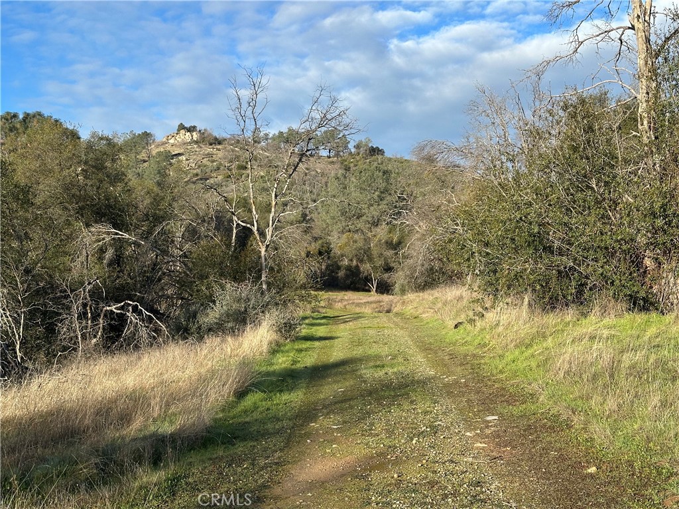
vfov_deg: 30.3
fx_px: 942
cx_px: 340
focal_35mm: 48
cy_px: 254
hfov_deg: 39.7
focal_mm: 6.86
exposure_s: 1/2358
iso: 64
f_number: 1.78
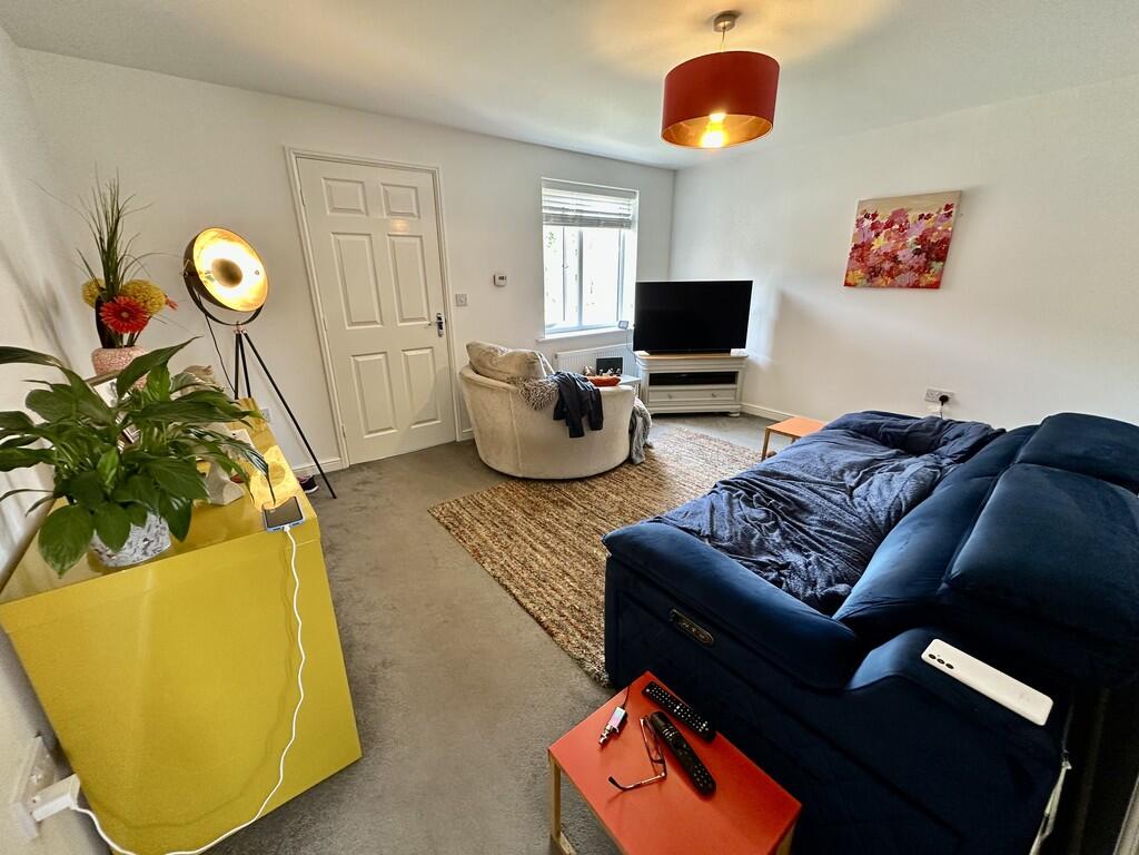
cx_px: 570
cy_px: 428
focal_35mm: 14
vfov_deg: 85.7
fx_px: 461
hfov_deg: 102.1
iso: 200
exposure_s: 1/50
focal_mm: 2.22
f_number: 2.2
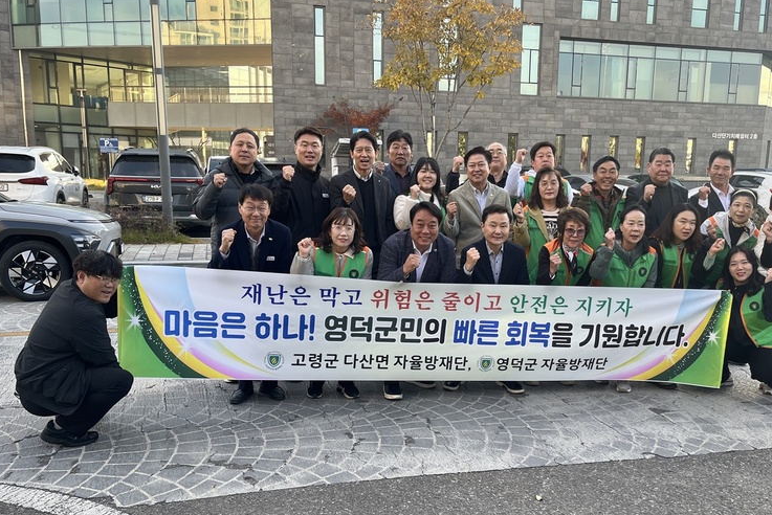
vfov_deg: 39.9
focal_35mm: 33
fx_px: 708
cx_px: 431
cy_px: 289
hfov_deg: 57.1
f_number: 1.6
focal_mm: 5.1
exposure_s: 1/267
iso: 40
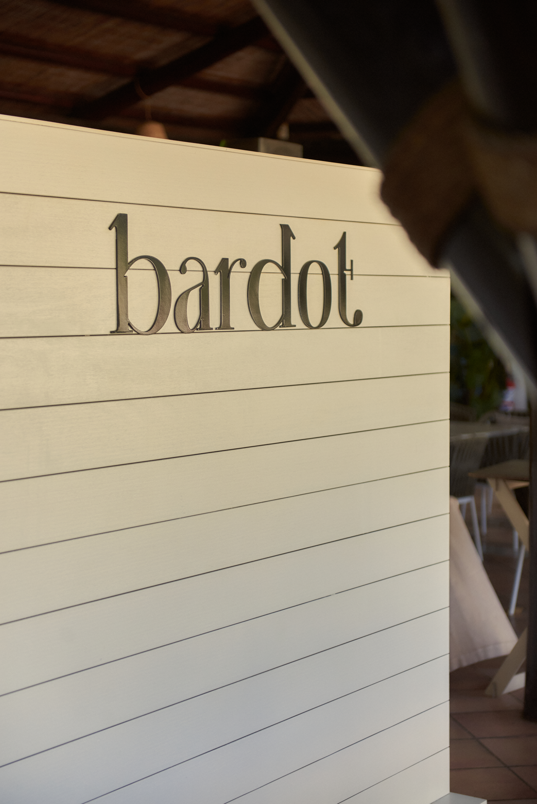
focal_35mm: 70
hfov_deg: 19.5
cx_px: 268
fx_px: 1565
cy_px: 402
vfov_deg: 28.8
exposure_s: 1/500
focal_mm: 70
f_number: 3.2
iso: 500
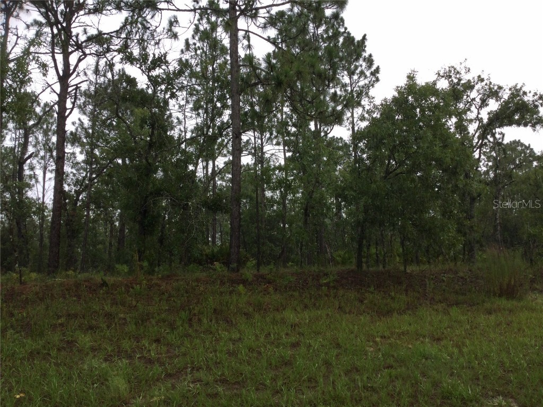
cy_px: 204
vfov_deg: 45.4
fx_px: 486
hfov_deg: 58.4
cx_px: 272
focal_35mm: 31
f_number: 2.4
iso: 25
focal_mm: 3.3
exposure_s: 1/214
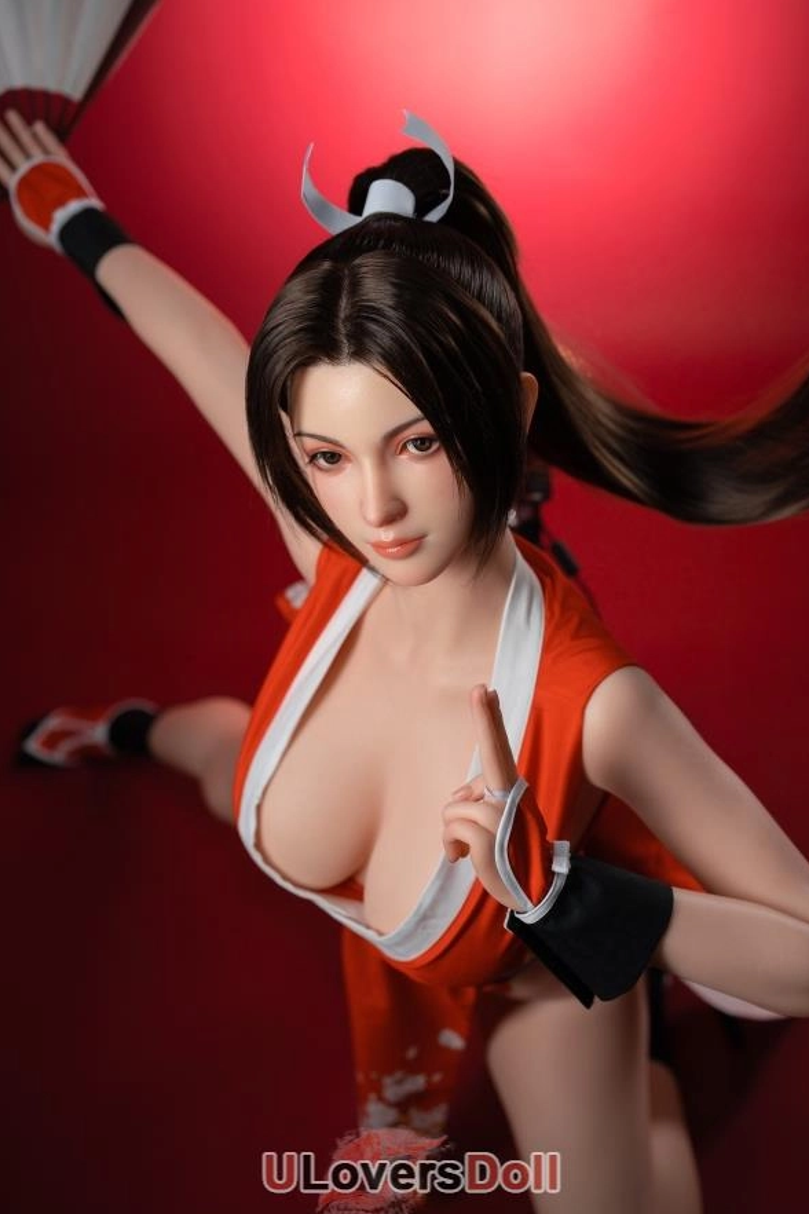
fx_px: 1719
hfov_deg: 26.5
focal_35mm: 51
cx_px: 411
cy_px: 611
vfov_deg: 38.9
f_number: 2.8
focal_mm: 50
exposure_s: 1/160
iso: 200
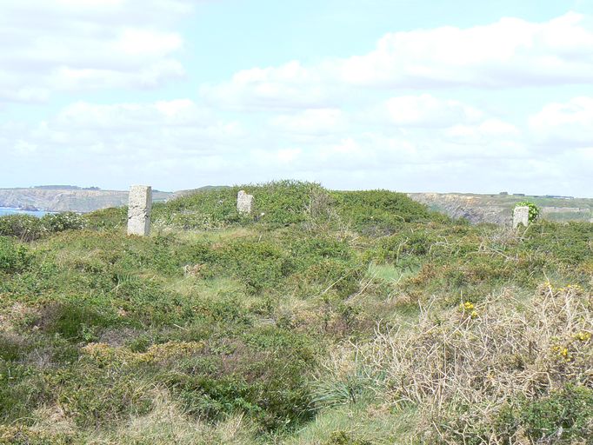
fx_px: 1234
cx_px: 296
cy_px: 222
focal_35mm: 72
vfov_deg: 20.5
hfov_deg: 27.0
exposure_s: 1/320
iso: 80
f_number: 5.6
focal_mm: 8.8
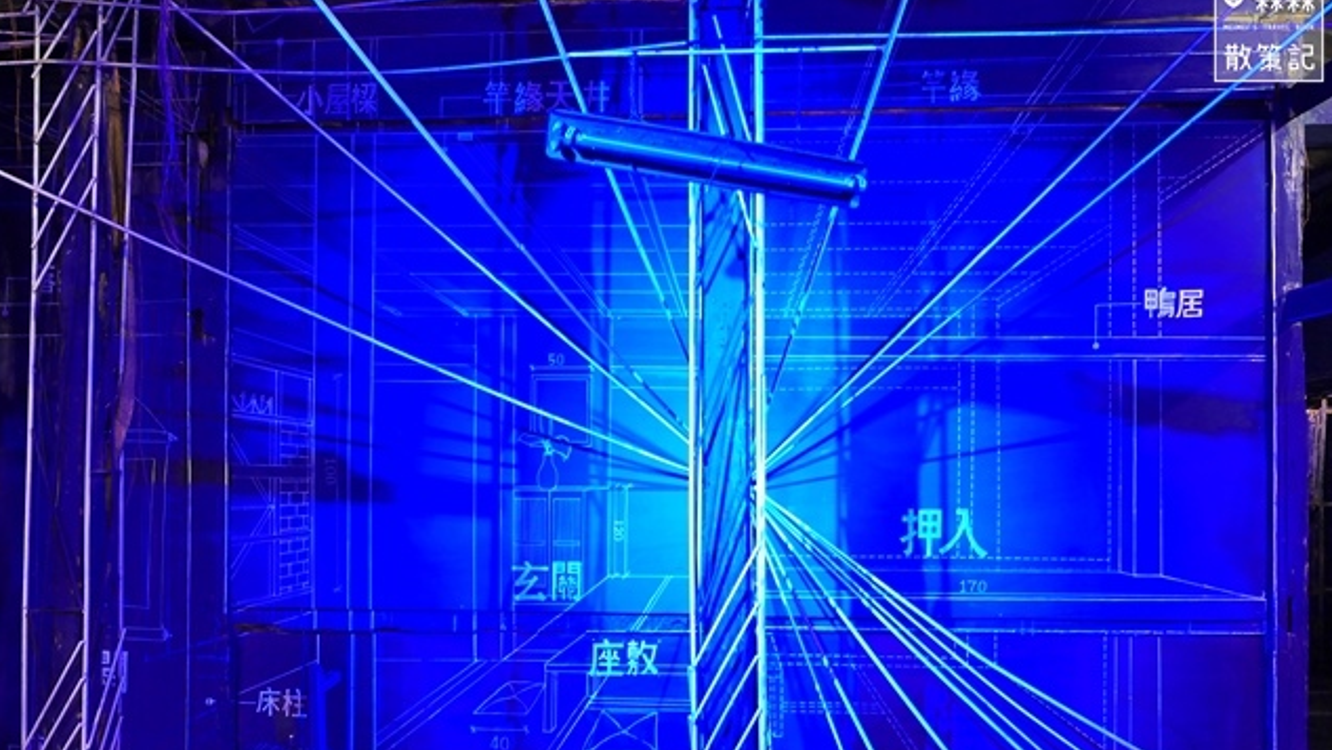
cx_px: 670
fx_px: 1166
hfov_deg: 59.5
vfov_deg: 35.5
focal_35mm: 33
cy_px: 461
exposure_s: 1/10
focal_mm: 15
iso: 200
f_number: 2.8
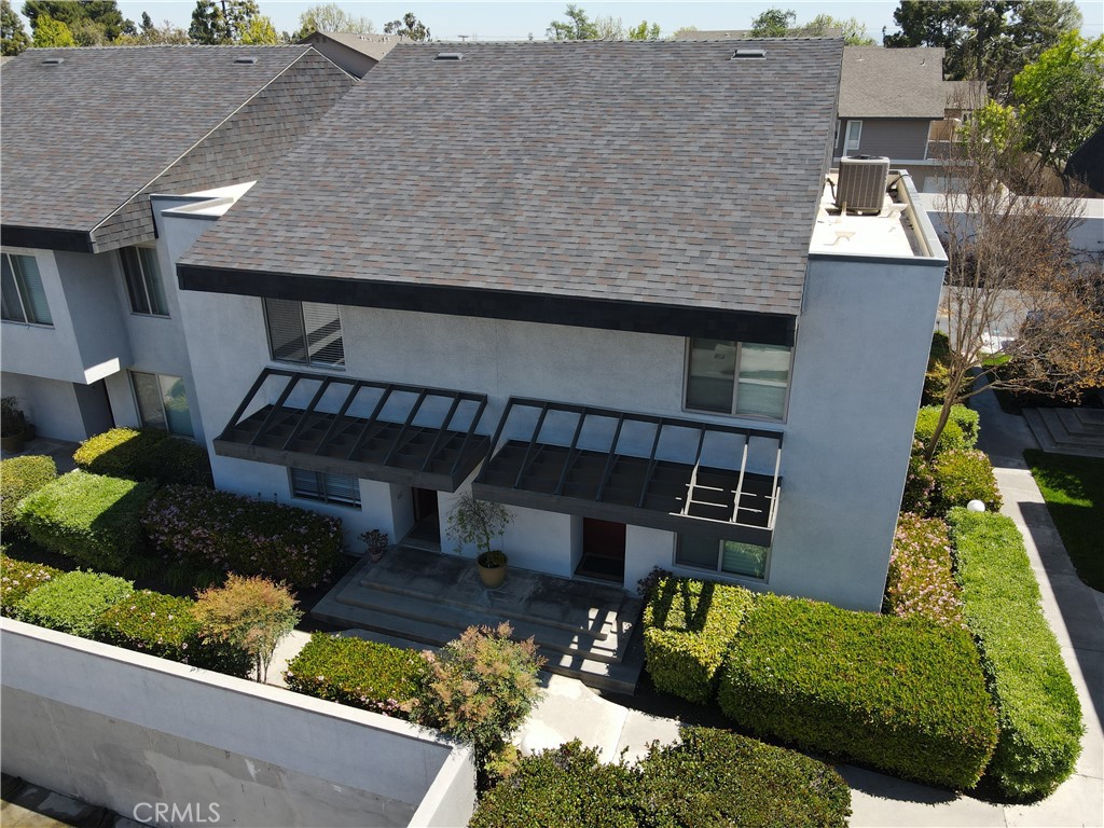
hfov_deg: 71.6
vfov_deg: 56.8
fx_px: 765
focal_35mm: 24
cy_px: 414
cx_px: 552
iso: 100
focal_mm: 4.5
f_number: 2.8
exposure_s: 1/400
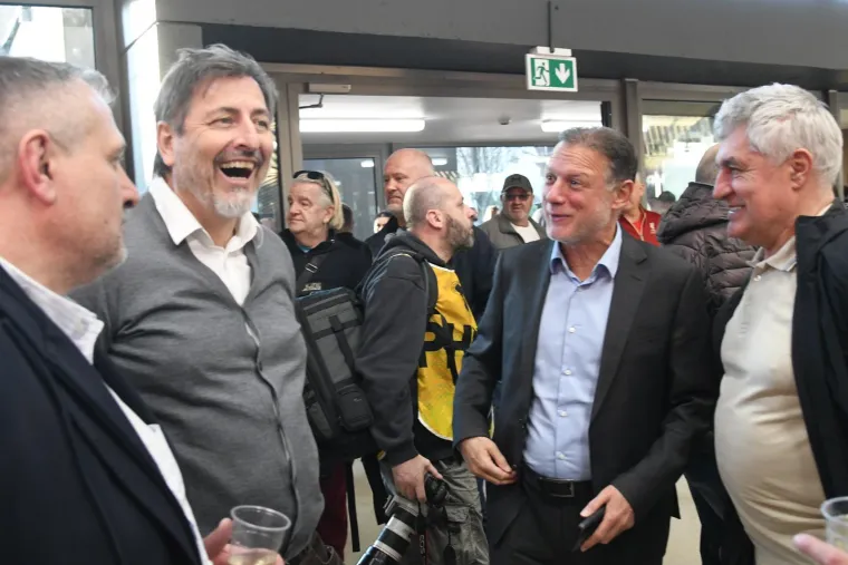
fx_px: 848
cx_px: 424
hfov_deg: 53.1
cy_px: 282
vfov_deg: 36.9
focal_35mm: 36
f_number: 4
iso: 2500
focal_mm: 24
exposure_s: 1/320
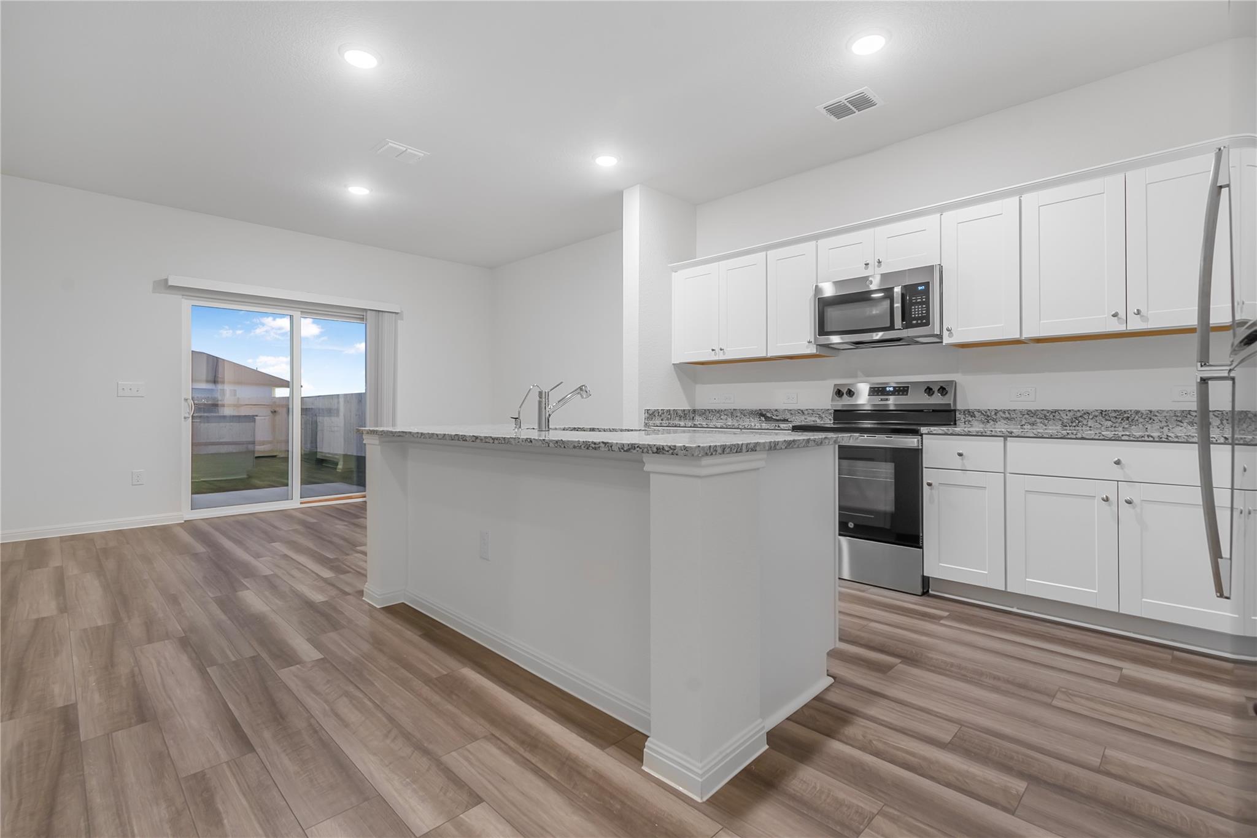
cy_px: 419
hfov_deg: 100.4
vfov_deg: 77.3
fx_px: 524
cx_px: 628
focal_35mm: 15
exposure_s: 1/2
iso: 100
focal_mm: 10
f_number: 9
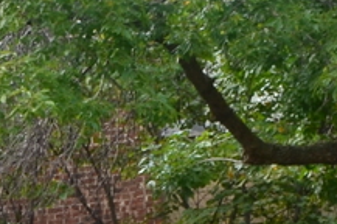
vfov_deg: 6.4
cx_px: -333
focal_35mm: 203
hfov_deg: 9.5
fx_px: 1897
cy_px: 576
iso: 200
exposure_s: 1/60
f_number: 10
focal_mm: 18
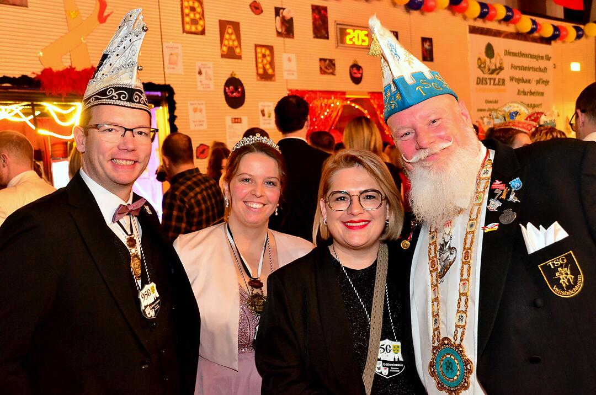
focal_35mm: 38
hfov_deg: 51.4
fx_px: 620
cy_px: 198
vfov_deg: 35.4
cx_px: 298
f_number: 5.6
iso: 3200
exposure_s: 1/13
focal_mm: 25
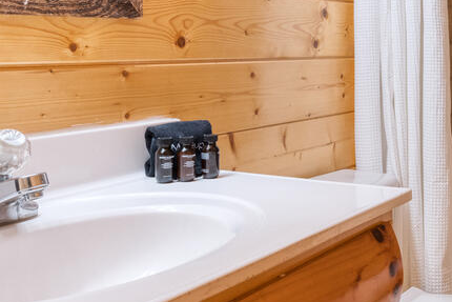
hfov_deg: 34.6
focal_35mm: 54
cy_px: 47
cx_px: 404
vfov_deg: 24.4
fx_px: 683
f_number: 8
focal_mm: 19.5
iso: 200
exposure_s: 1/4
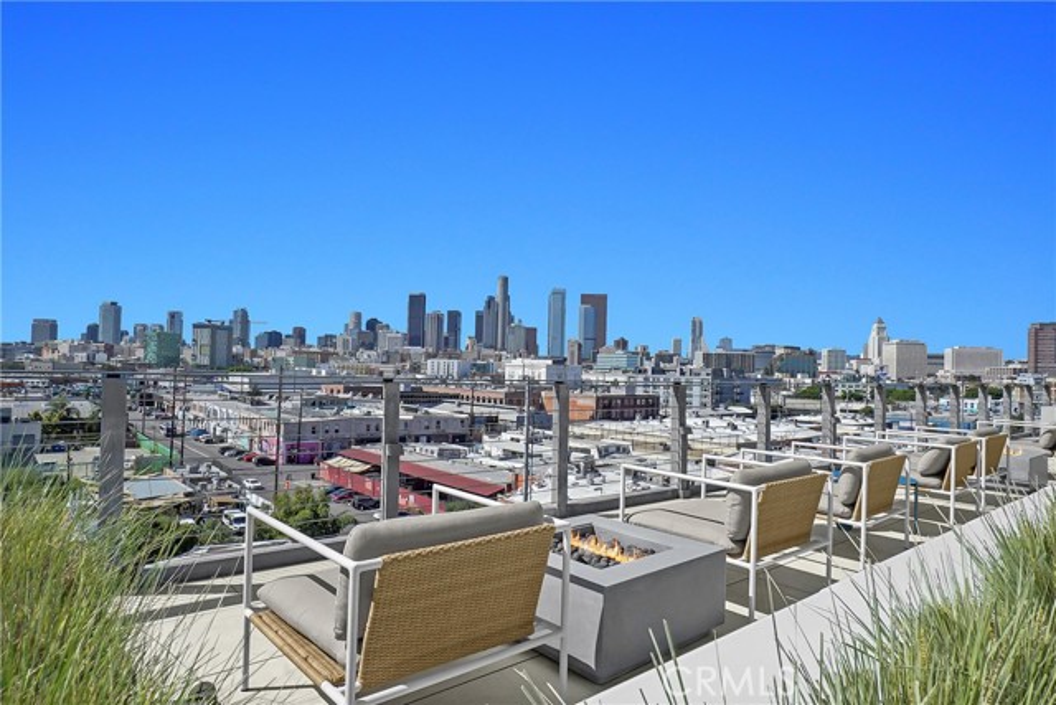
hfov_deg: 81.2
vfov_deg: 59.5
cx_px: 528
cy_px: 352
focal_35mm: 21
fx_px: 616
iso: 800
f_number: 10
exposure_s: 1/3200
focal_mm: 14
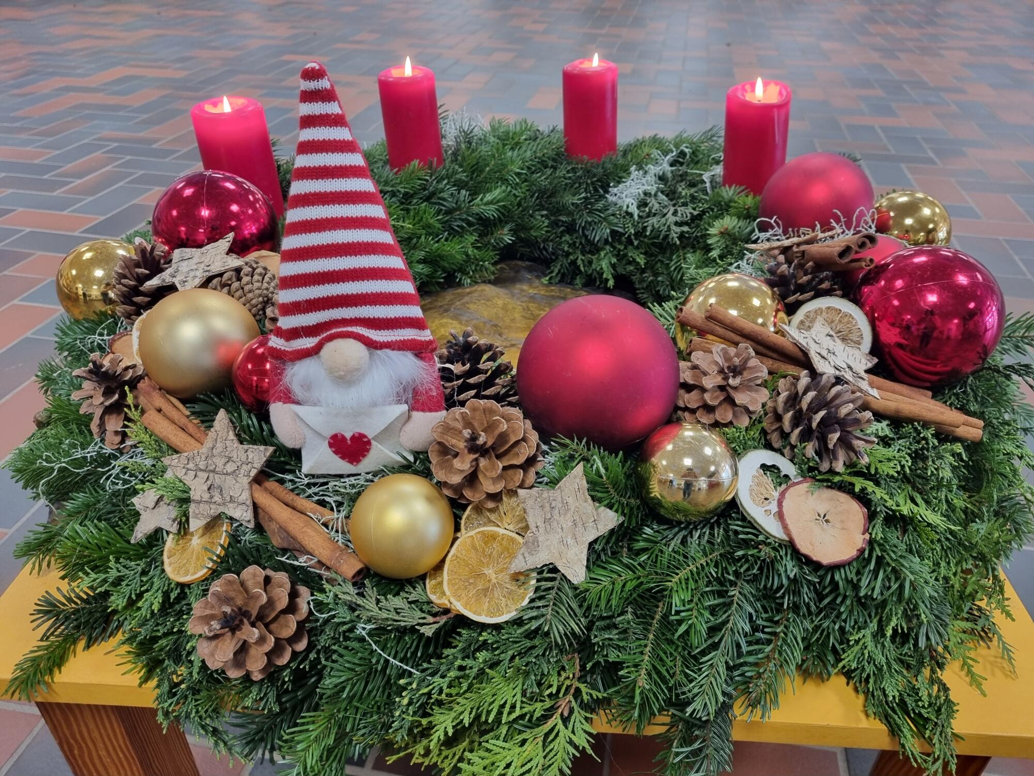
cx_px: 517
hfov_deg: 67.3
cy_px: 388
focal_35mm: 26
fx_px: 777
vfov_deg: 53.1
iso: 160
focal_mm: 5.4
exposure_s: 1/50
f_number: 1.8
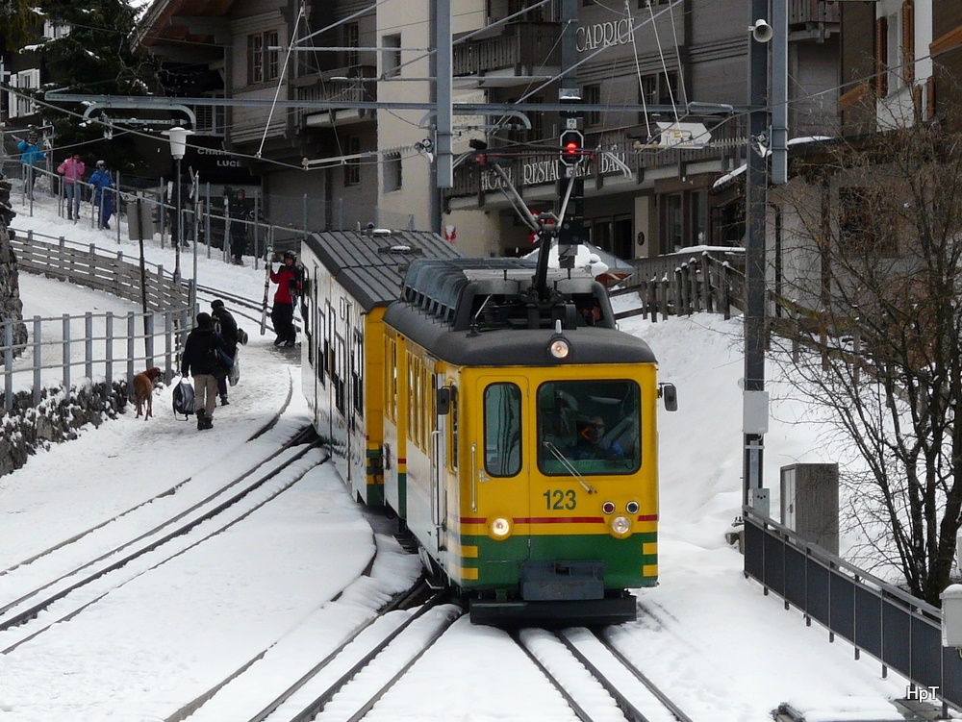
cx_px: 481
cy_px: 361
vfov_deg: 11.5
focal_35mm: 129
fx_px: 3587
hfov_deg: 15.3
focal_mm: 21.1
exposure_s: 1/500
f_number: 5.6
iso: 100
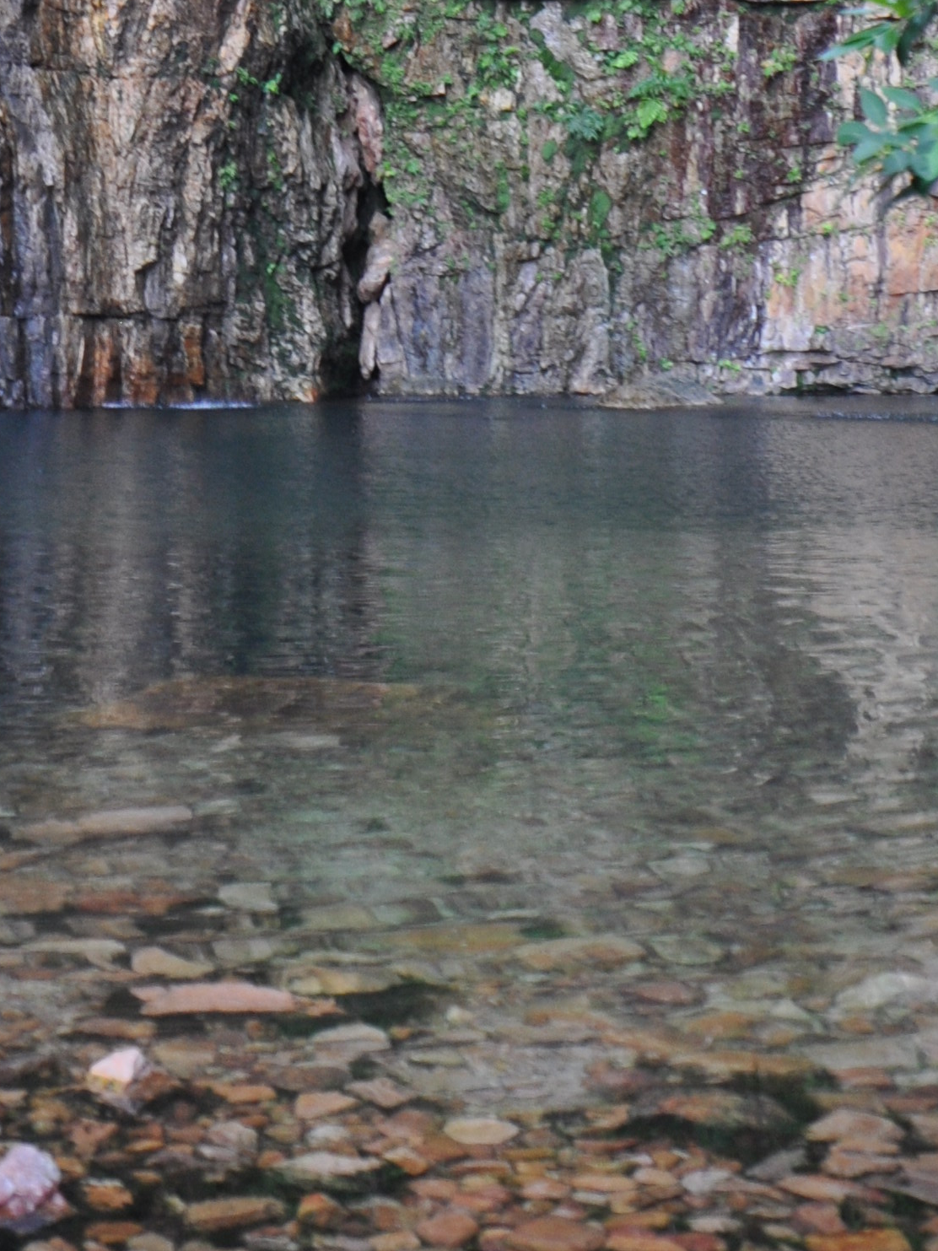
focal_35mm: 75
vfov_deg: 22.8
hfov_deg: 19.6
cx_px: 433
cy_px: -435
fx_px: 2710
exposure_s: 1/15
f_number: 4
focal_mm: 18
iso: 400
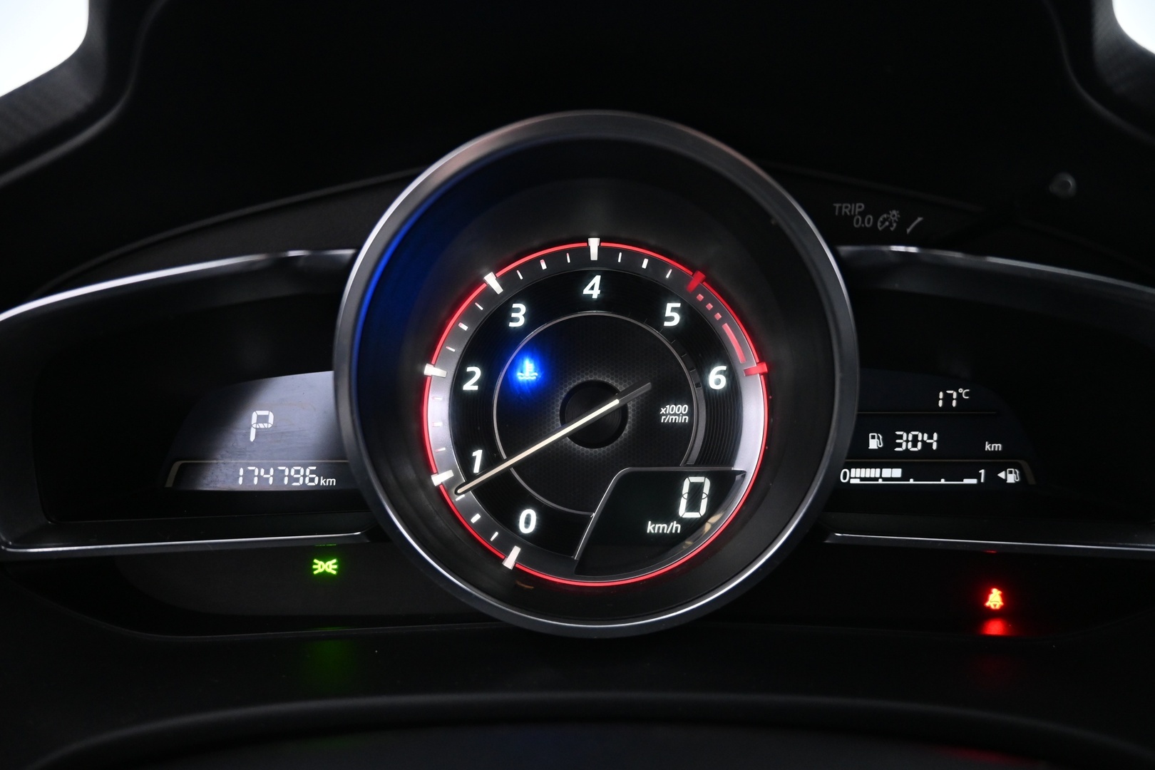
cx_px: 578
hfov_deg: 73.7
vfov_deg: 53.1
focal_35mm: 24
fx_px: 770
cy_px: 385
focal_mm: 16
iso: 2000
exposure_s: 1/25
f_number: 3.5
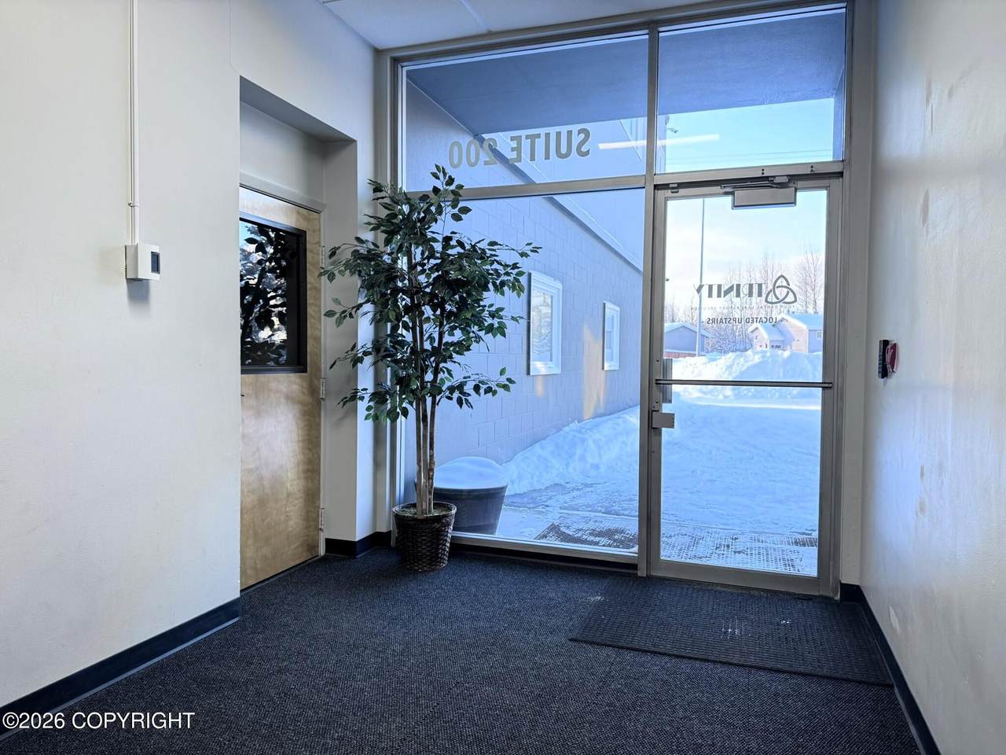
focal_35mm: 24
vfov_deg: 56.8
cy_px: 378
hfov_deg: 71.6
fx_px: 697
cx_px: 503
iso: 160
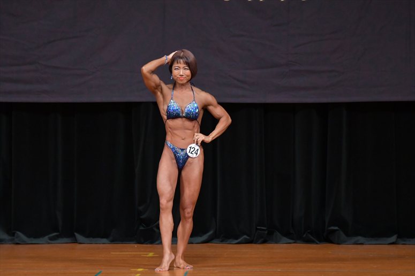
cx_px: 208
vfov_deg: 4.6
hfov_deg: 6.9
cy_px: 138
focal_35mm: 300
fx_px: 3457
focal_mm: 200
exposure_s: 1/400
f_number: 5.6
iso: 4000
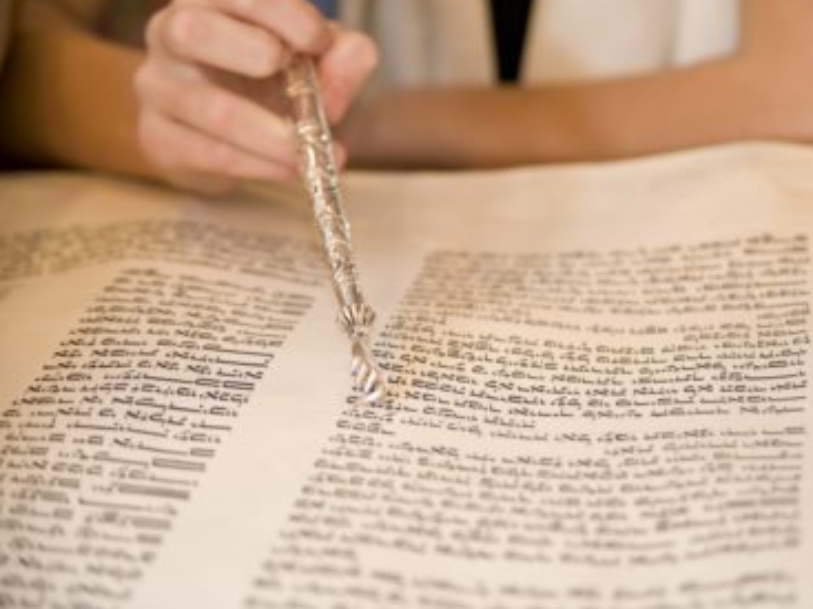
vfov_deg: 12.7
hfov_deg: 16.8
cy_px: 298
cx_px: 466
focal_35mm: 117
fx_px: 2747
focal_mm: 105
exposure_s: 1/50
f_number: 5
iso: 1000
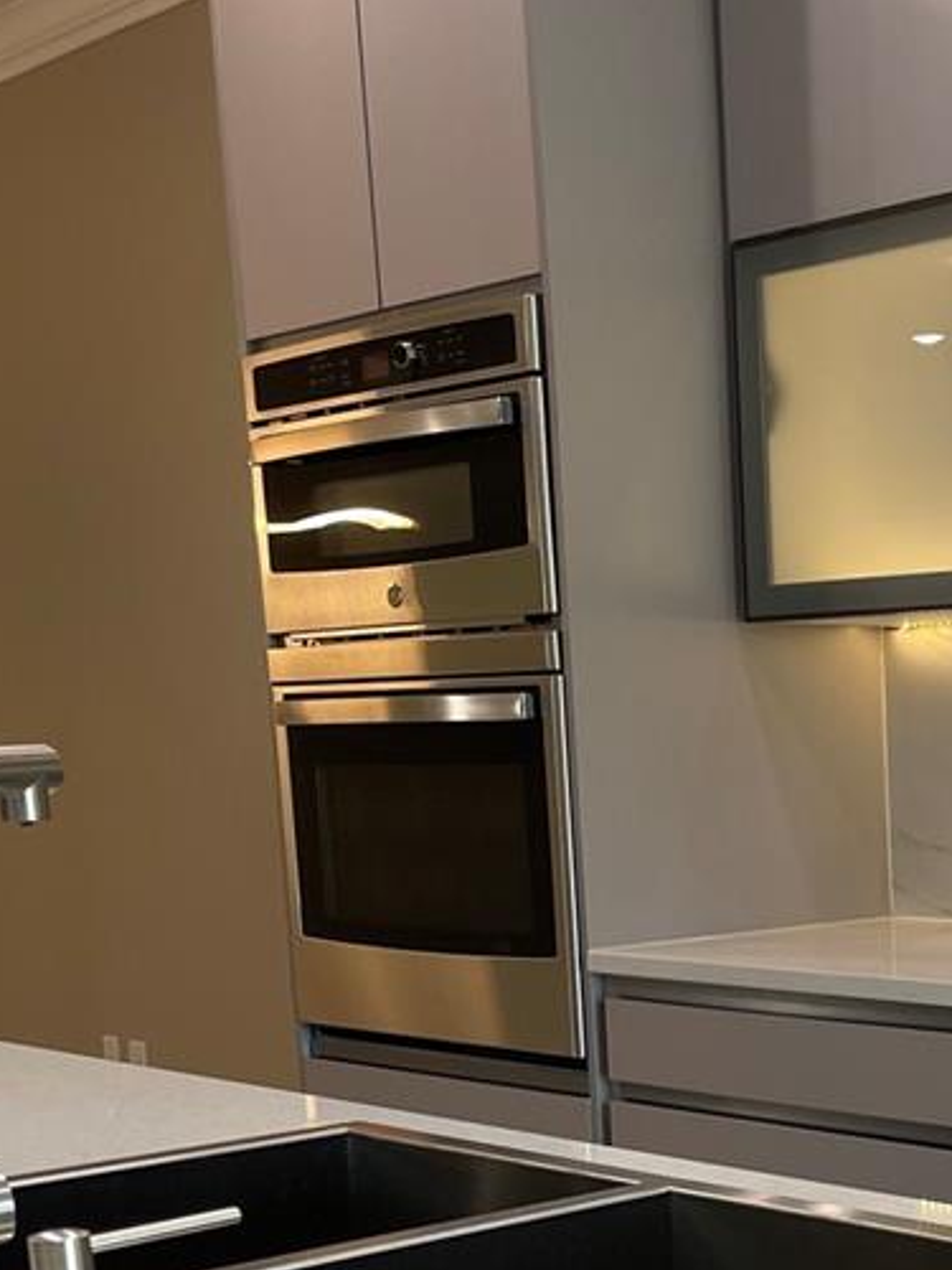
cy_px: 1133
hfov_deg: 23.2
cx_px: 1003
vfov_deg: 30.8
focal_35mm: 60
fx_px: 2200
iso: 100
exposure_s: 1/120
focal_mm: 5.1
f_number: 1.6
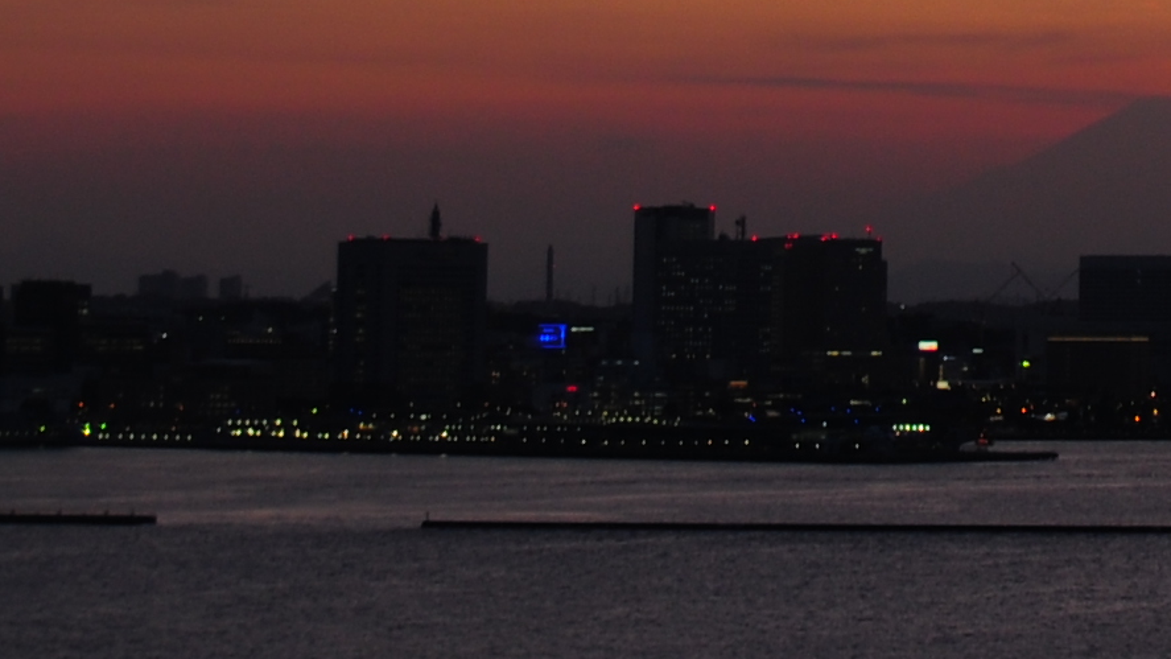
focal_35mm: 182
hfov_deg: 11.4
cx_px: 1653
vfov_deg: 6.4
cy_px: -746
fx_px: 5651
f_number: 2.8
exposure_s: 1/60
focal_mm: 24
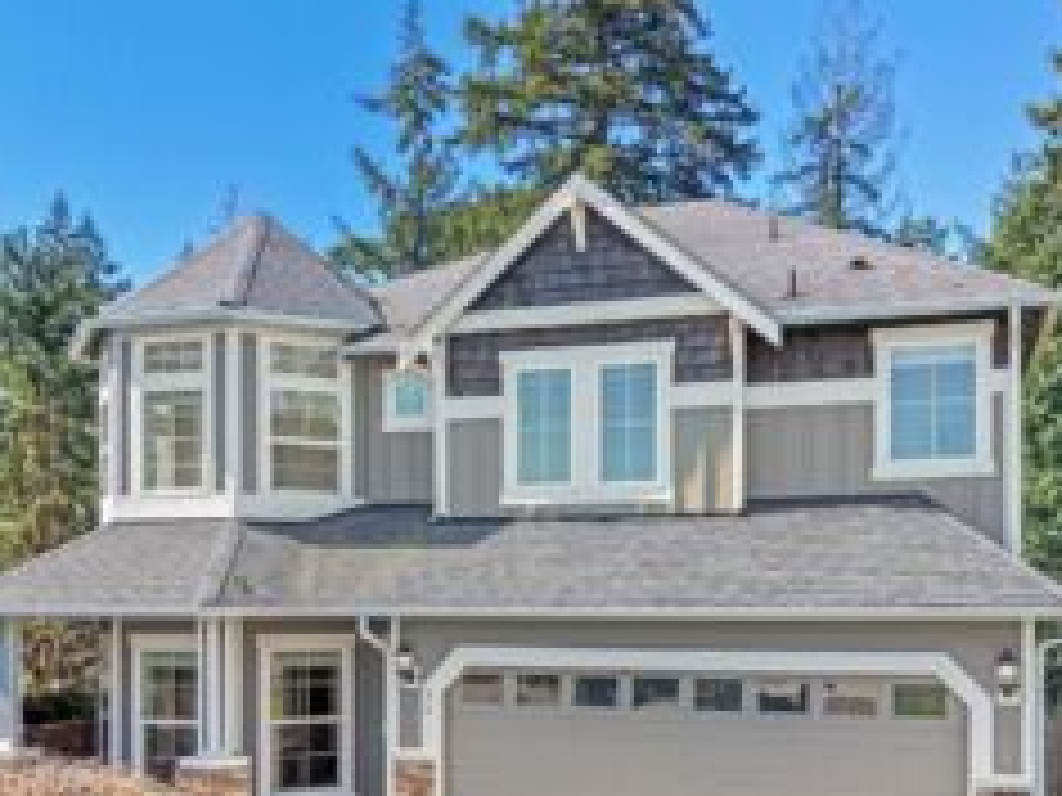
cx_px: 536
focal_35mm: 39
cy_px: 603
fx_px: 1196
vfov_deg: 35.9
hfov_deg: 47.9
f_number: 1.8
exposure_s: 1/1000
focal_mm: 8.67
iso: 200
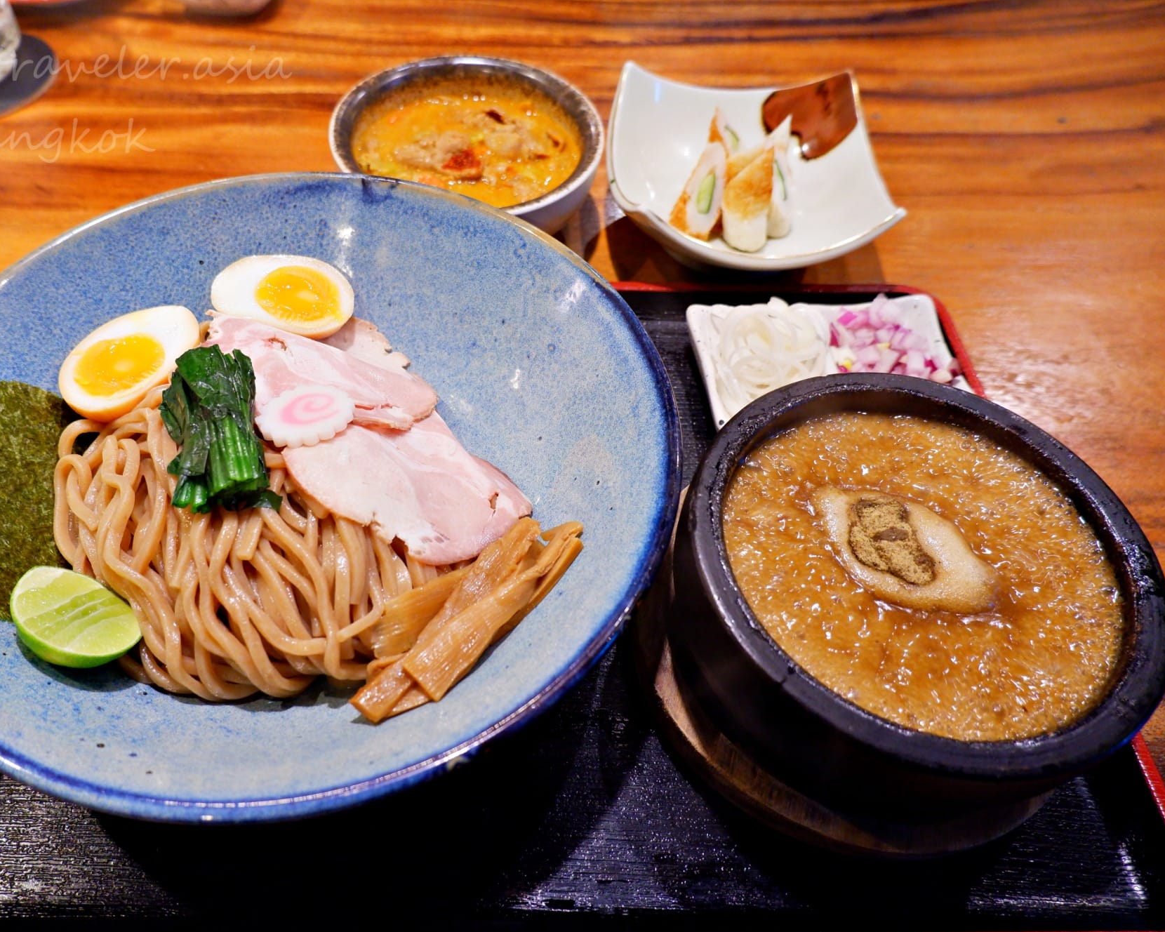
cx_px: 477
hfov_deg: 65.5
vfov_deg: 54.9
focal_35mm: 26
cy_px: 467
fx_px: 896
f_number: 3.5
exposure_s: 1/34
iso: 1600
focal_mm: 15
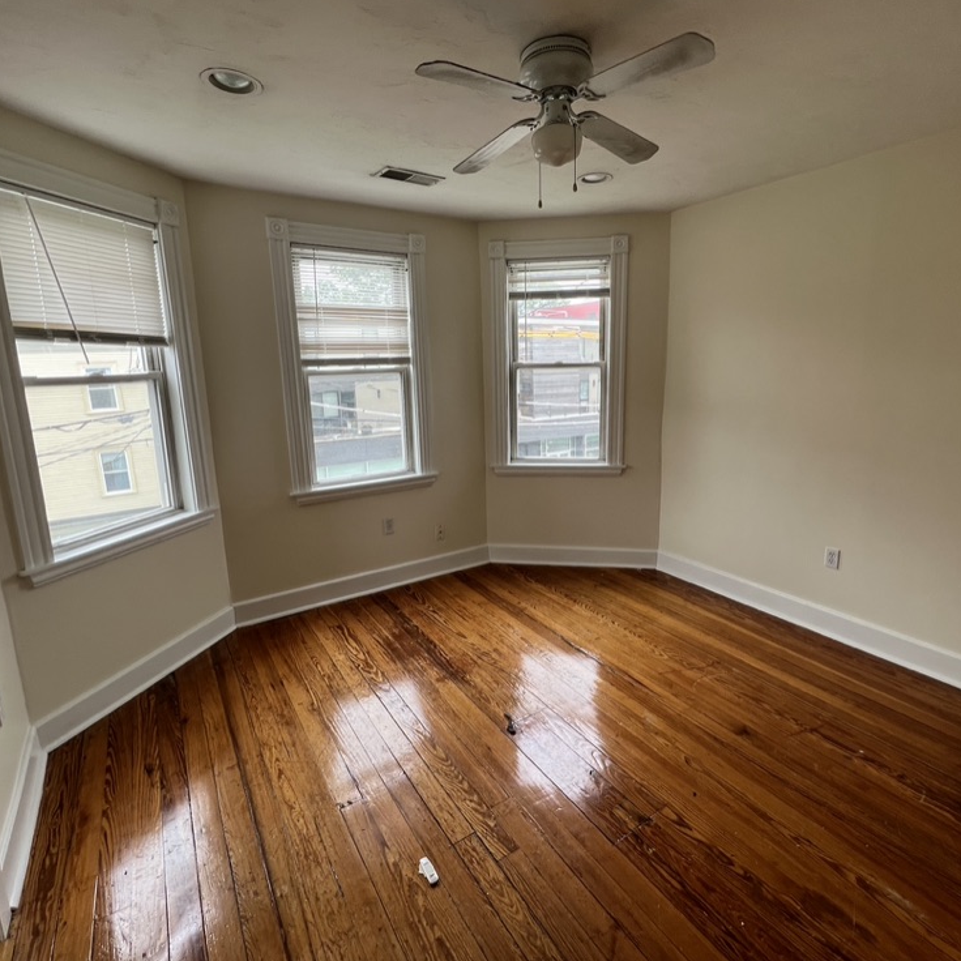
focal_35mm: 16
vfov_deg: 87.4
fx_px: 503
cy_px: 463
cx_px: 509
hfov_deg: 87.3
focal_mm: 1.57
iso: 32
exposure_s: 1/128
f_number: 1.8
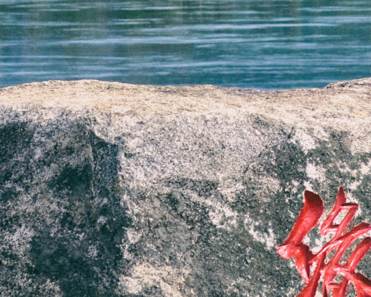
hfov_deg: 4.5
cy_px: 34
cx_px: 405
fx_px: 4663
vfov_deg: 3.6
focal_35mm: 425
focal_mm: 85
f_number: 10
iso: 200
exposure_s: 1/250
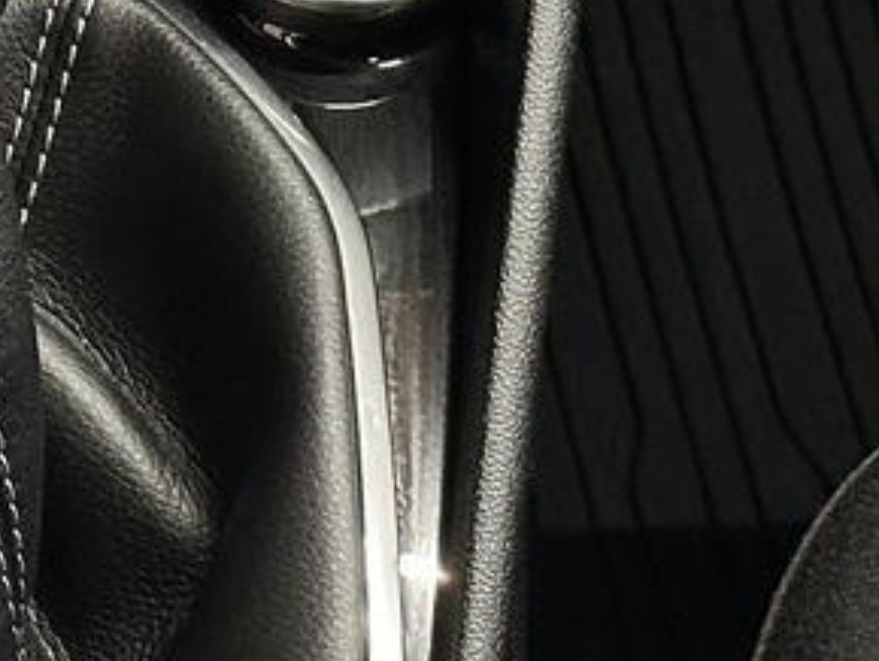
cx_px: -88
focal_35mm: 238
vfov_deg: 6.2
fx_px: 6049
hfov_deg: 8.2
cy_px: -30
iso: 320
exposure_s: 1/34
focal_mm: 6.86
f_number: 1.78
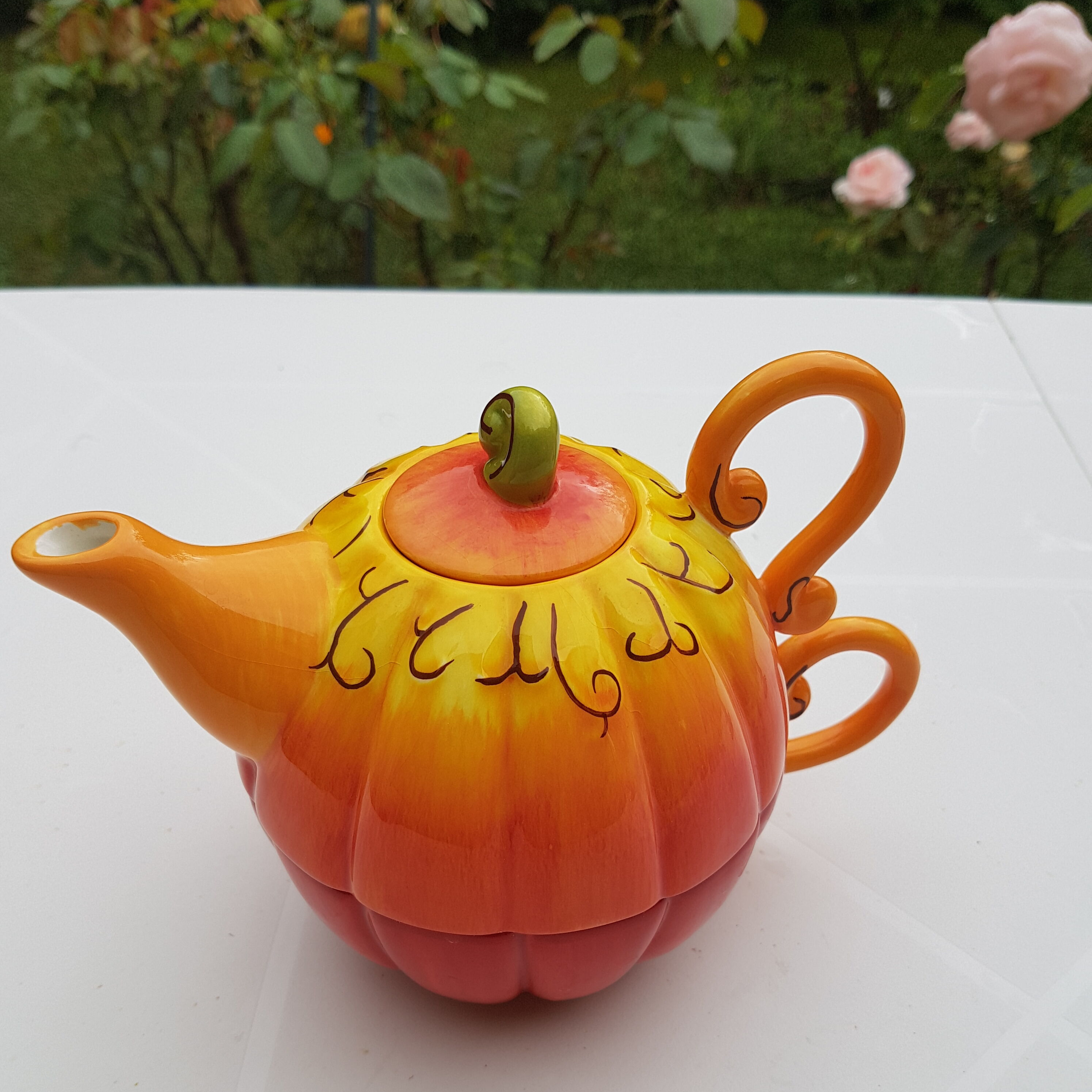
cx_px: 541
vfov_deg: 52.4
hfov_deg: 52.5
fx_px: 1106
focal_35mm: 31
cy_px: 624
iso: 50
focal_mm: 4.2
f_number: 1.7
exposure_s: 1/1080
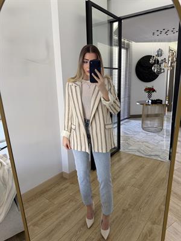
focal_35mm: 24
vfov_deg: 71.6
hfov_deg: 56.8
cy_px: 120
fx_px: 167
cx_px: 90
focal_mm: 6.76
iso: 200
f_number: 1.78
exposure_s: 1/67
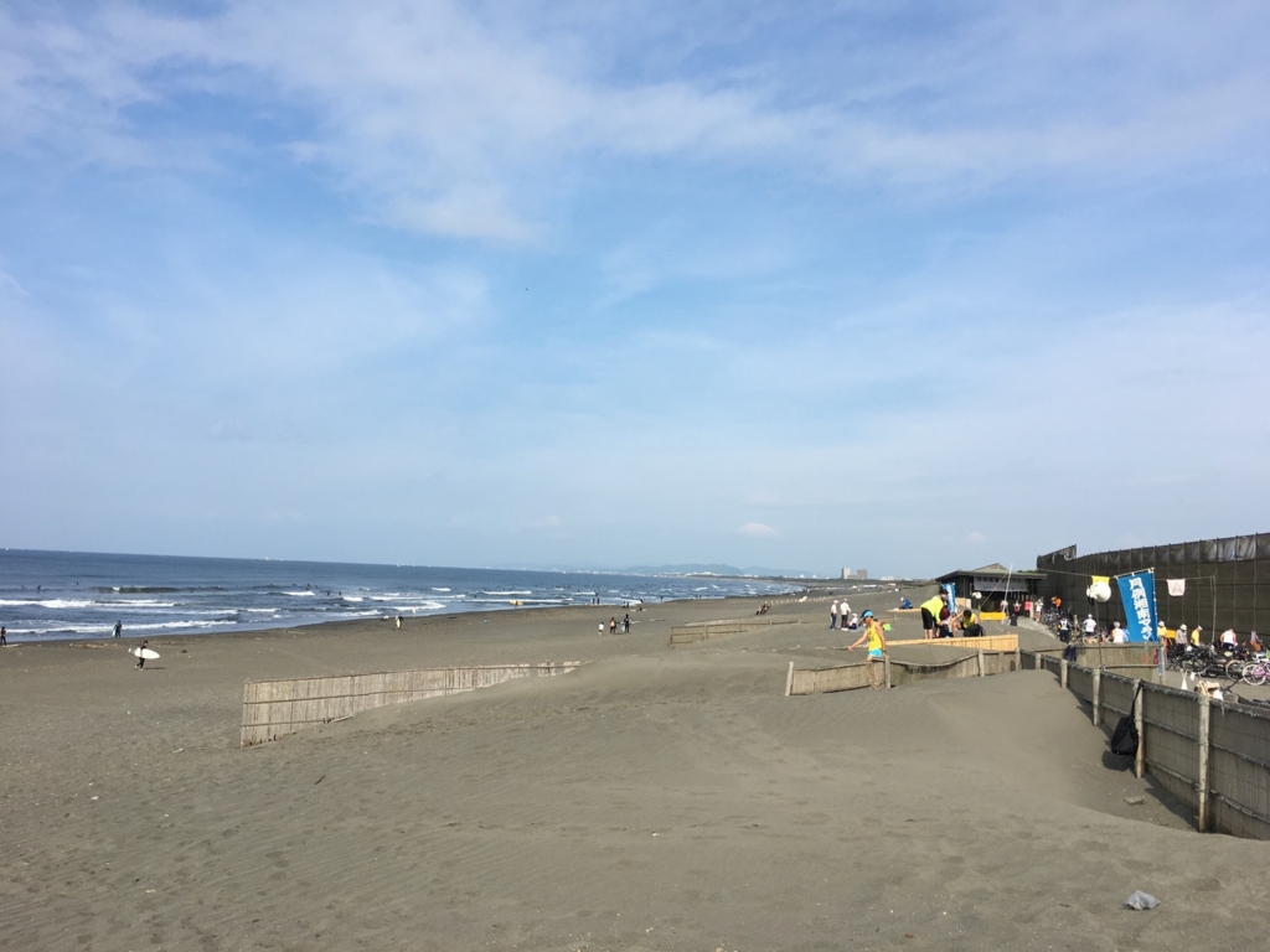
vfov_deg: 48.2
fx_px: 1064
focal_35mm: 29
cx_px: 635
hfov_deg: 61.7
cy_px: 476
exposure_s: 1/2079
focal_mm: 4.15
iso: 25
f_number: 2.2
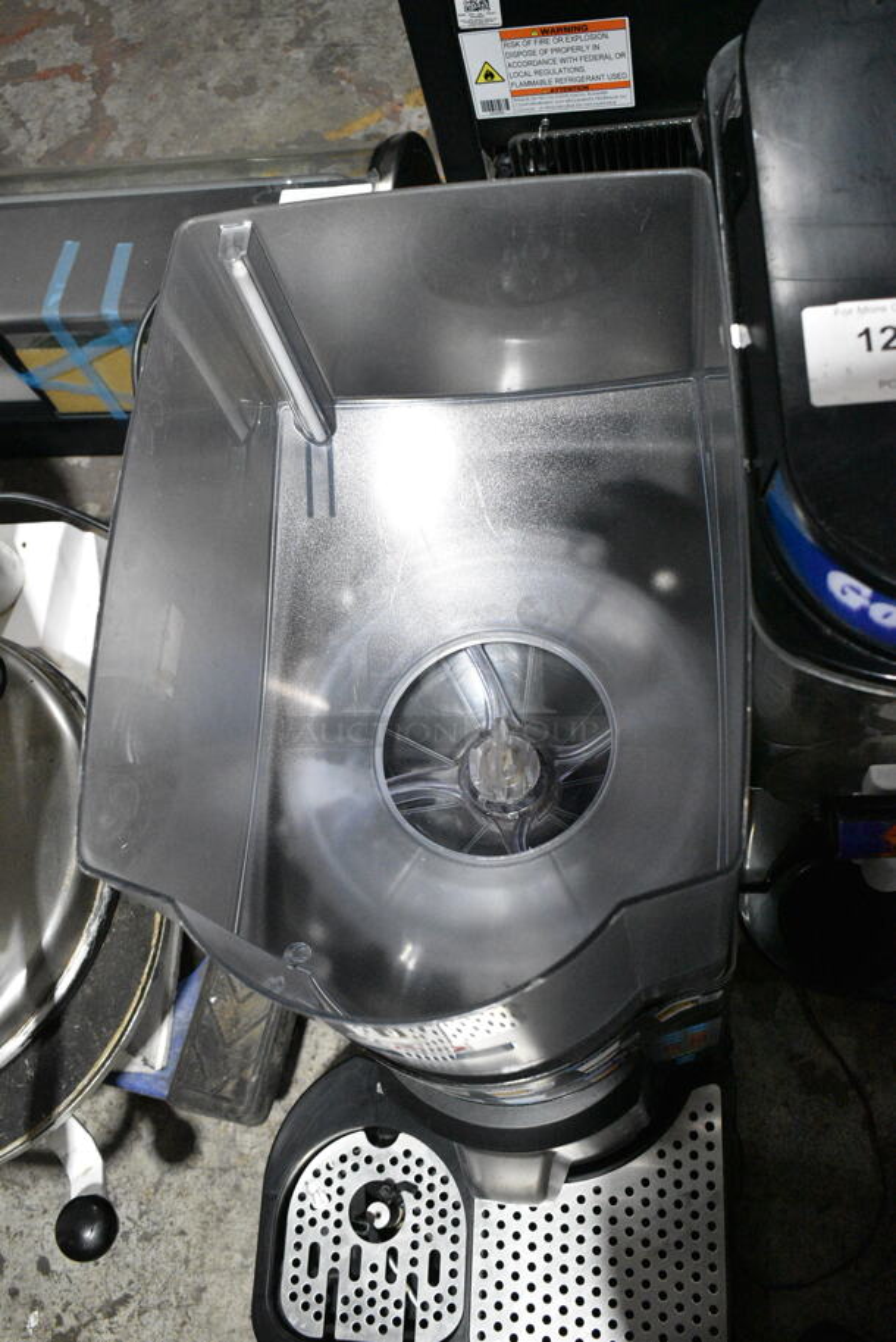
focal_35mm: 33
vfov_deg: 57.2
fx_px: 1230
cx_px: 448
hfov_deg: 40.0
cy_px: 671
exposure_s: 1/500
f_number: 5.6
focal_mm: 22
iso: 6400
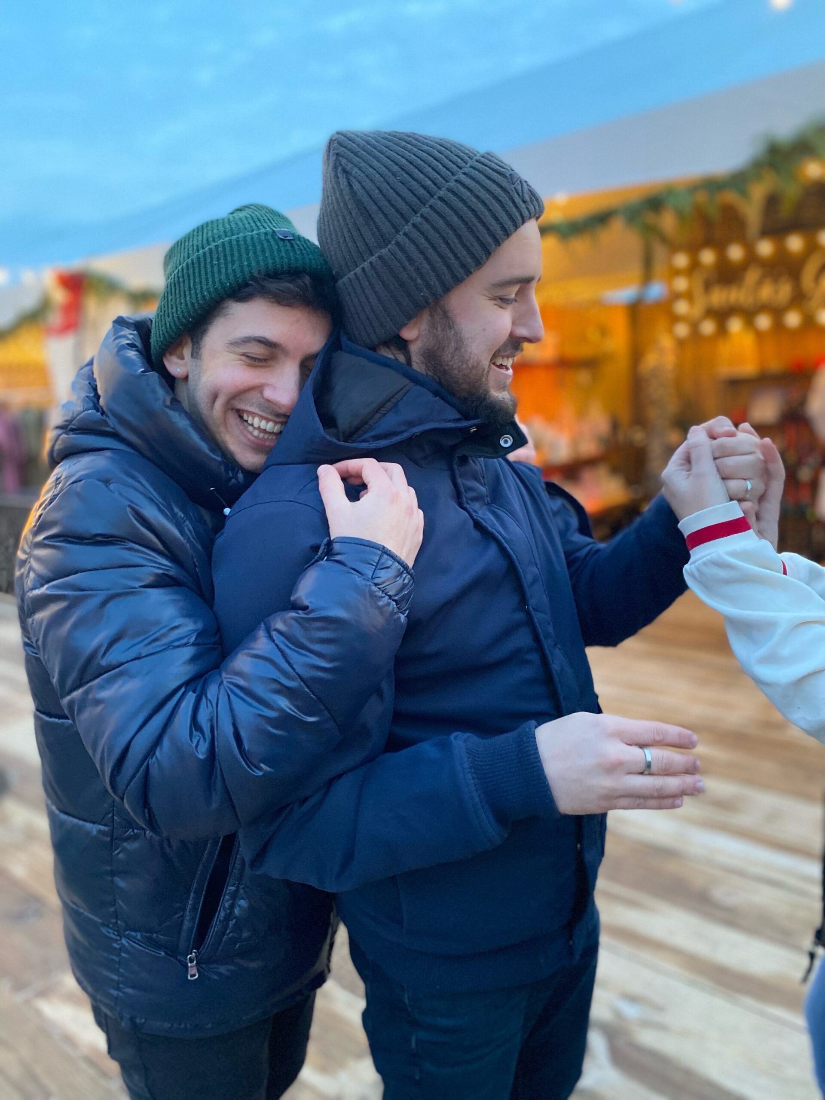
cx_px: 412
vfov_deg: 67.3
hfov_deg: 53.1
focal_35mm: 26
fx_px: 826
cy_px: 550
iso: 500
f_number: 1.8
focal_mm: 4.25
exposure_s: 1/40
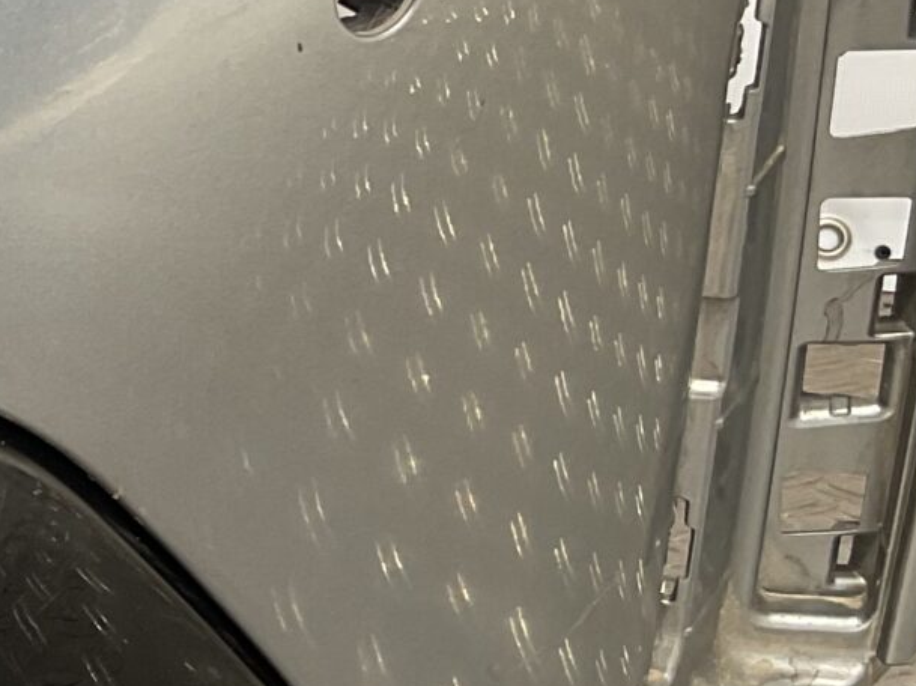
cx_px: -439
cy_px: 200
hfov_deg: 15.0
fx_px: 3226
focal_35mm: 122
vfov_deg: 12.1
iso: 16
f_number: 1.8
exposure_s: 1/142
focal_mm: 3
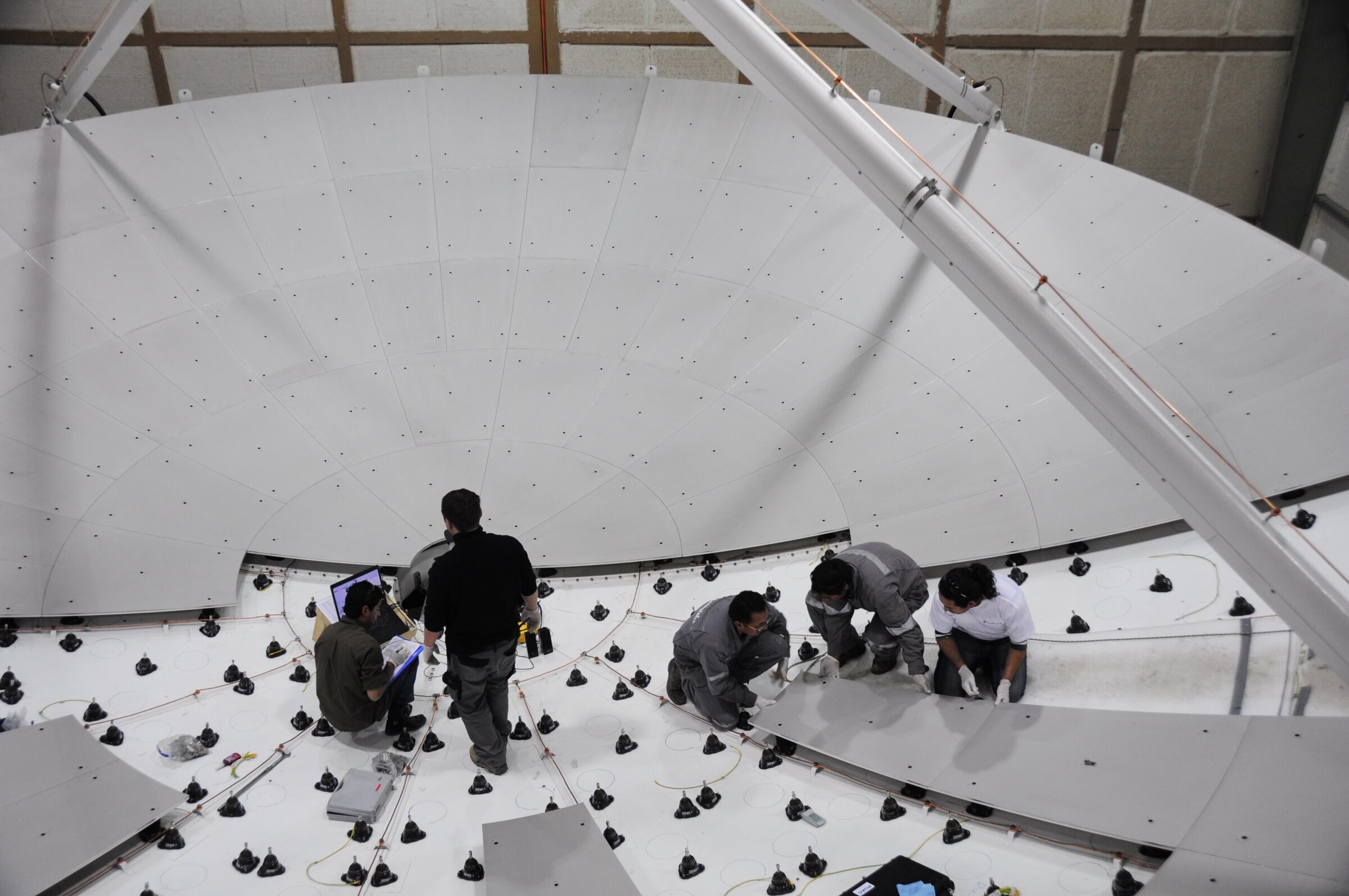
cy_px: 448
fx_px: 1123
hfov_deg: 62.0
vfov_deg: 43.5
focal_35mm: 30
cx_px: 674
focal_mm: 20
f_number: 3.5
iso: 500
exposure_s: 1/50
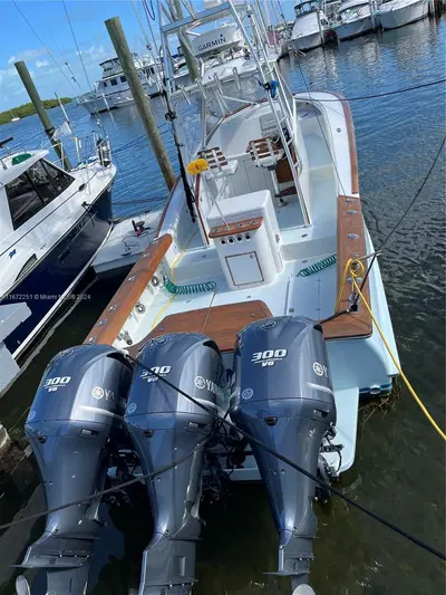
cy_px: 298
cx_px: 223
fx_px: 446
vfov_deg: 67.3
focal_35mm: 26
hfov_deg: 53.1
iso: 50
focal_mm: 5.1
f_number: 1.6
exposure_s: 1/2755
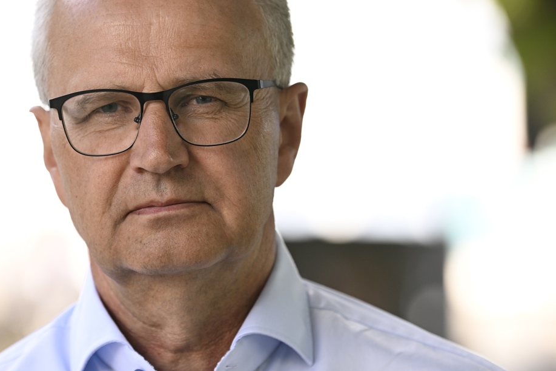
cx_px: 214
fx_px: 4231
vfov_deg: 5.0
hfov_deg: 7.5
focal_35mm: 274
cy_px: 178
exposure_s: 1/400
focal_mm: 185
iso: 400
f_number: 4
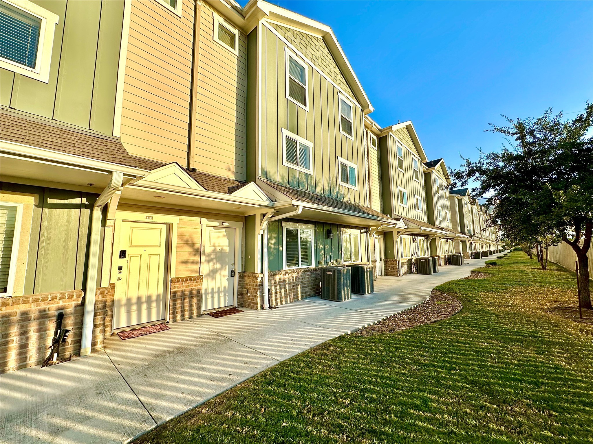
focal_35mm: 14
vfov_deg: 85.7
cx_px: 296
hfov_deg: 102.1
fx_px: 240
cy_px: 222
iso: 40
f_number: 2.2
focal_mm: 2.22
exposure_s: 1/1289
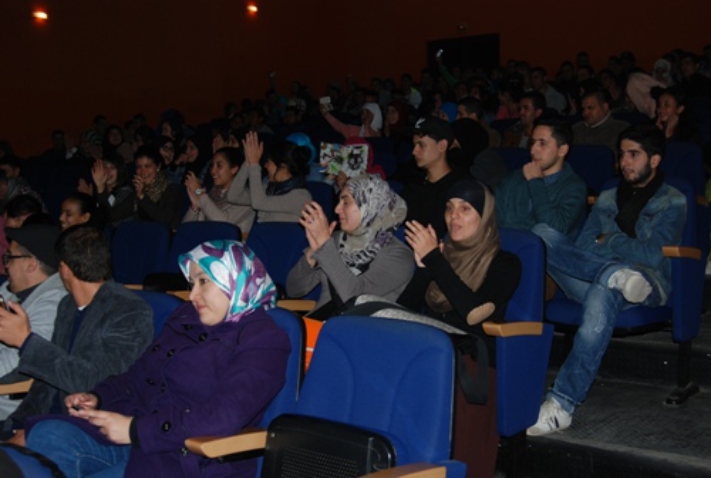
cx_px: 356
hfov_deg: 46.3
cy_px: 239
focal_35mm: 42
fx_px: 831
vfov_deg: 32.1
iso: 200
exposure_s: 1/60
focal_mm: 28
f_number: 3.5
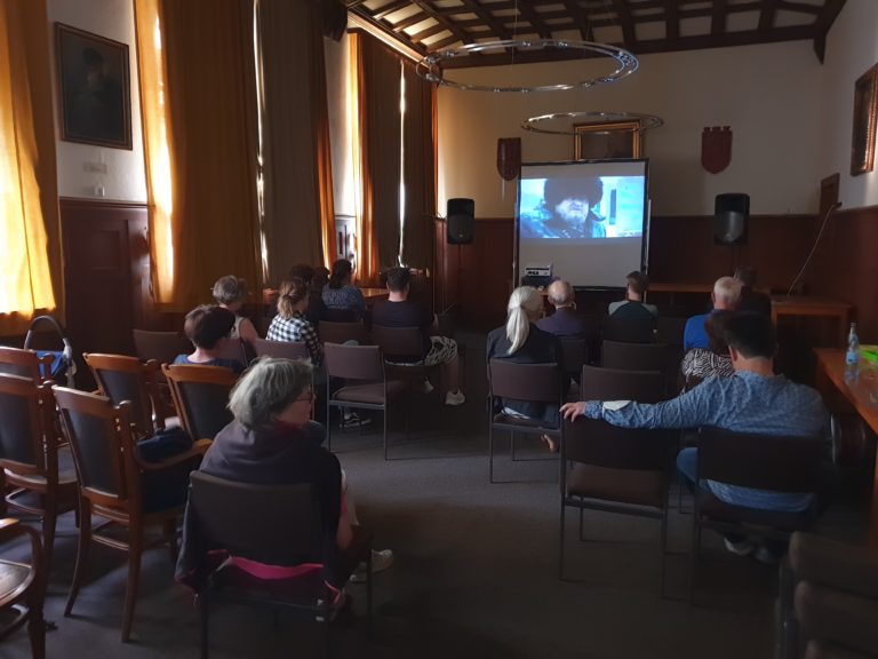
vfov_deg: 53.1
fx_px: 659
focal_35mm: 26
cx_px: 439
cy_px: 330
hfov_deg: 67.3
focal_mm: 4.3
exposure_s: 1/13
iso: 250
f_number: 1.5
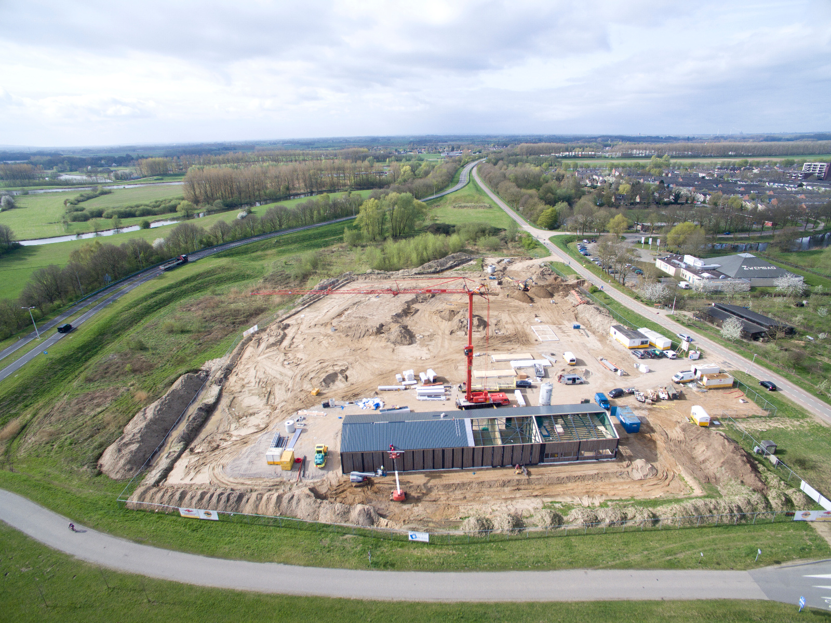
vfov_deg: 66.0
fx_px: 480
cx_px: 416
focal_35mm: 20
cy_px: 312
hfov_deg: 81.7
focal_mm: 3.61
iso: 100
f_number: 2.8
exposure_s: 1/540
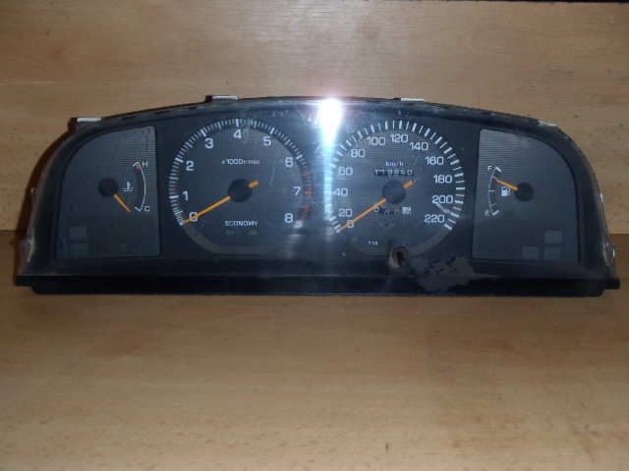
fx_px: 690
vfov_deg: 37.7
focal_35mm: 38
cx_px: 314
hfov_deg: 49.0
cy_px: 236
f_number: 4.6
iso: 100
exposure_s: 1/40
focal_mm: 6.83
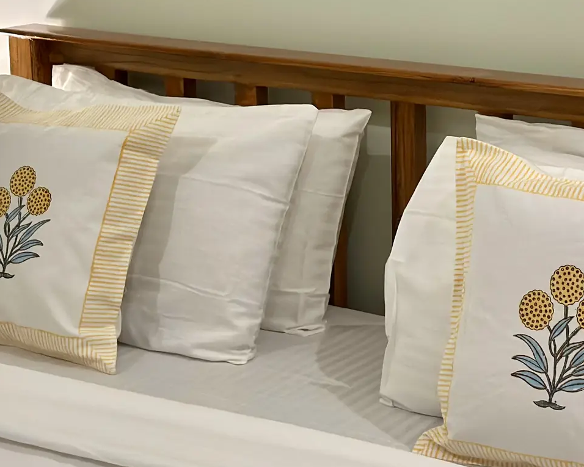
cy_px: 133
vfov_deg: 15.8
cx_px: 408
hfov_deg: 19.7
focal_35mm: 97
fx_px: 1677
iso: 250
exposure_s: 1/50
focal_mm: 6.86
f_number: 1.78
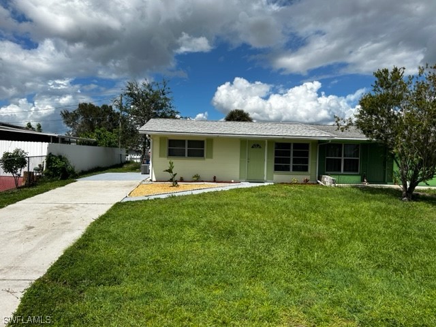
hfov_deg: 67.3
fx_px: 327
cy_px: 164
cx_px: 218
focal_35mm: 26
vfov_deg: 53.1
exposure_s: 1/6993
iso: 50
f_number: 1.5
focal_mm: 5.7
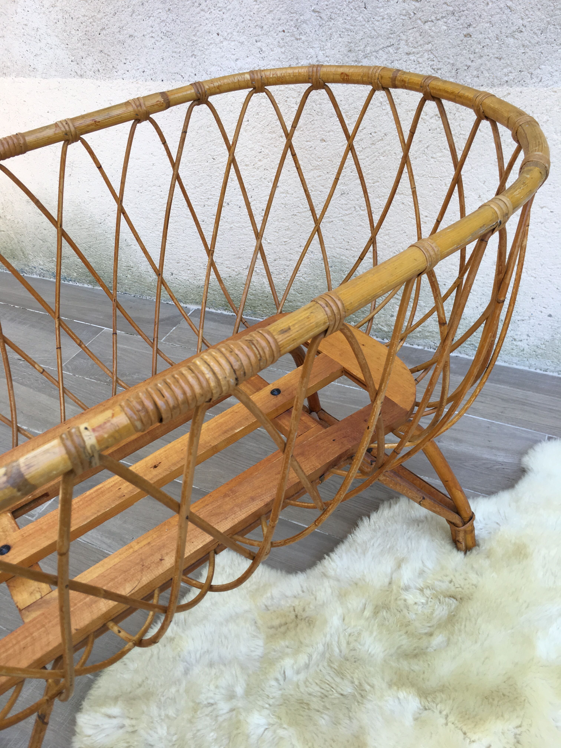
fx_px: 627
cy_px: 374
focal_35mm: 29
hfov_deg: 48.2
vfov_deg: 61.7
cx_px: 280
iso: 32
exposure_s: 1/100
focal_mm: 4.15
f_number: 2.2
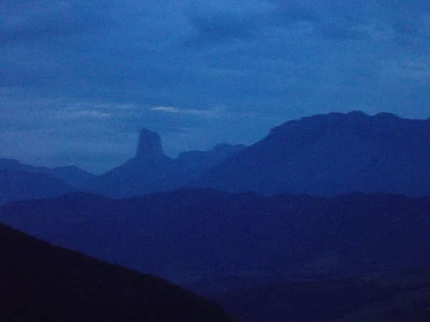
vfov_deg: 11.7
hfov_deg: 15.5
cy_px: 161
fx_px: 1578
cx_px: 215
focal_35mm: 127
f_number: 6.3
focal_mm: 17.9
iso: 800
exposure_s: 1/3
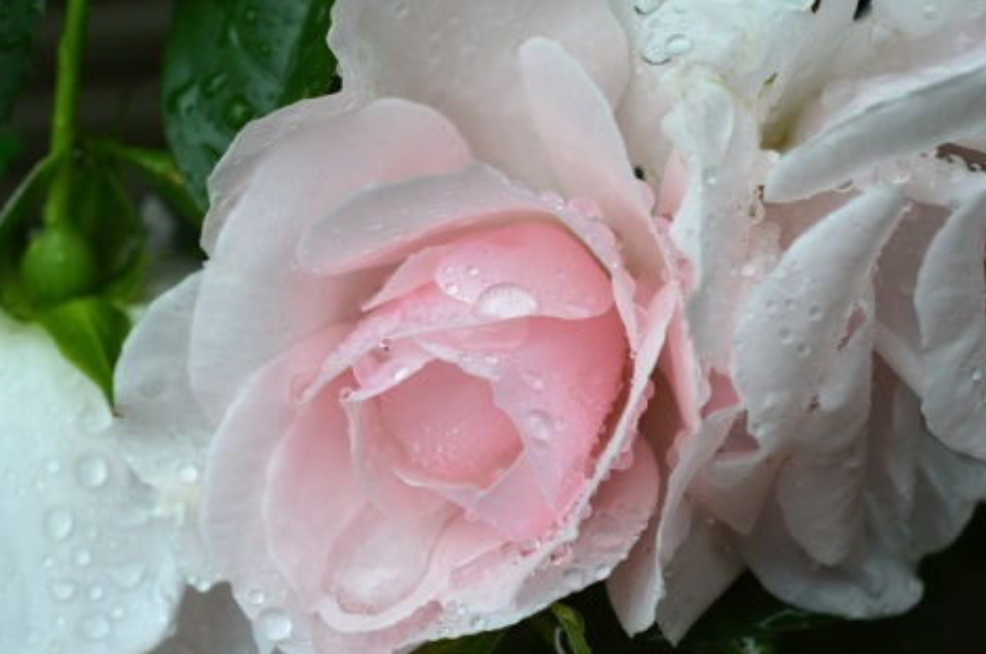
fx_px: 1750
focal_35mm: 64
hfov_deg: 31.5
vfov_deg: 21.2
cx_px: 500
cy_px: 313
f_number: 8
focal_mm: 40
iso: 320
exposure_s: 1/125
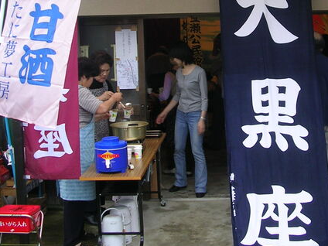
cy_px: 46
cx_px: 207
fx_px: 625
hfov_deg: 29.3
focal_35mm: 66
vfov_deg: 21.9
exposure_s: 1/43.3
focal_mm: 5.8
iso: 50
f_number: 2.8
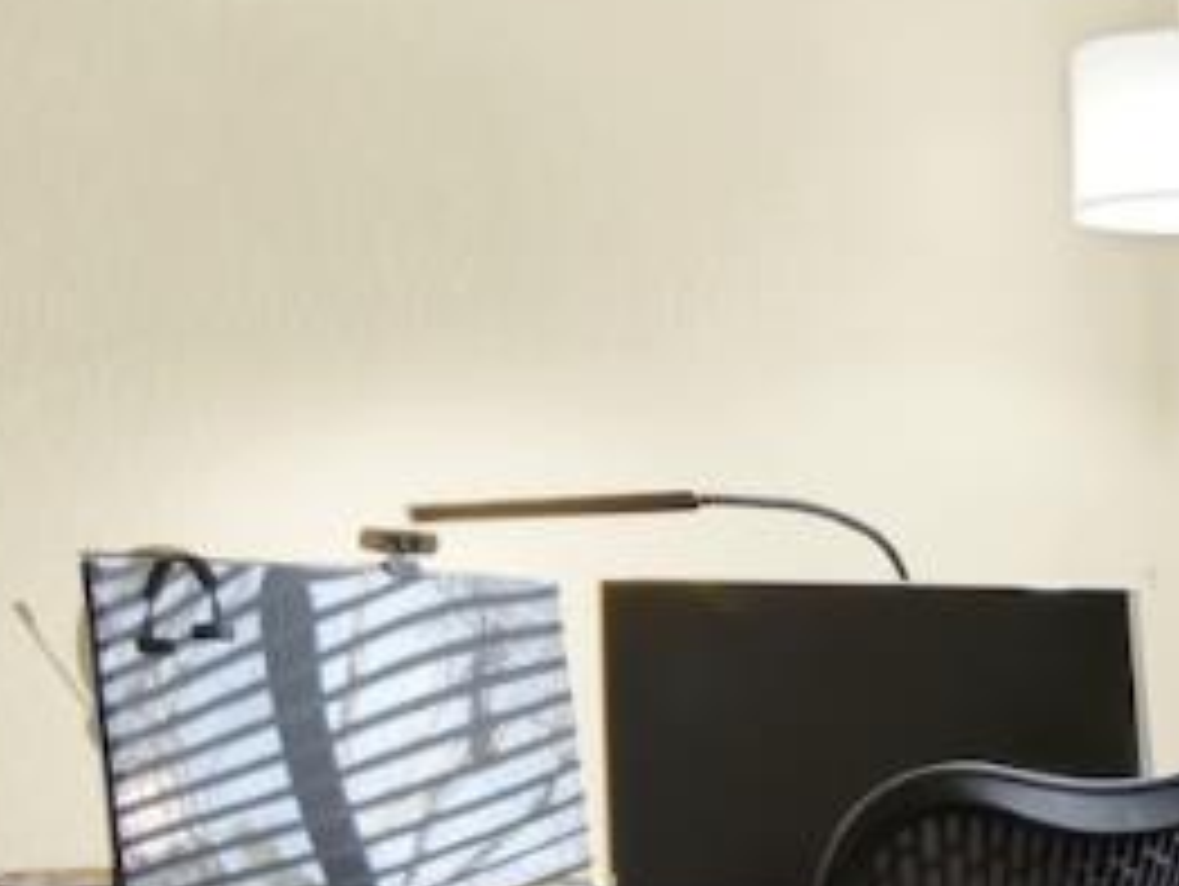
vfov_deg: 19.0
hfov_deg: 24.3
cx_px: 1148
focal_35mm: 77
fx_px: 2625
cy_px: 675
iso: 100
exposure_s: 1/3
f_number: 14
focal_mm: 14
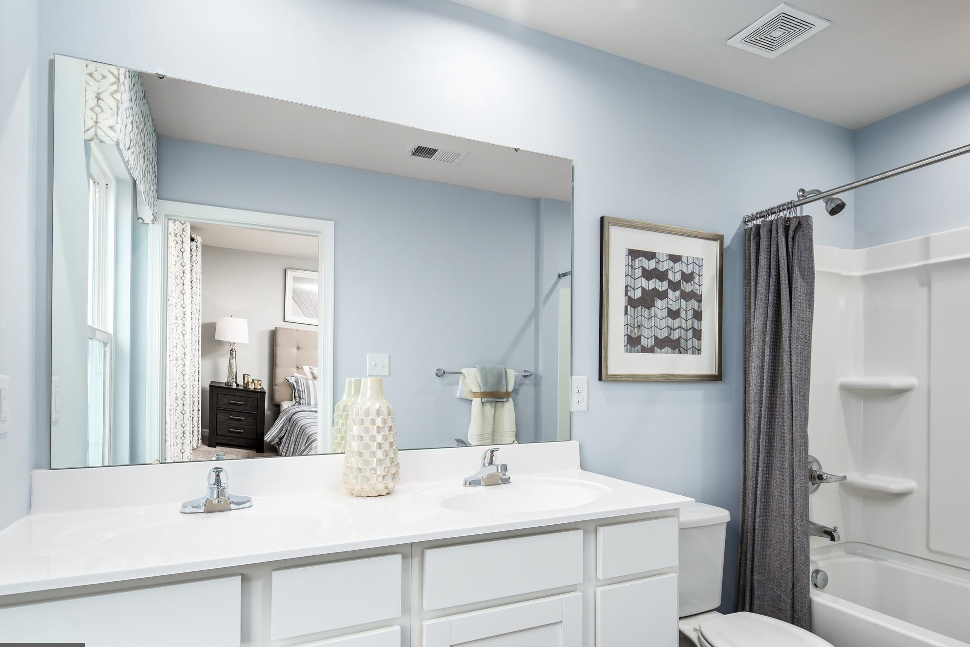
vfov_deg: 61.9
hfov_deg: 84.0
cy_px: 339
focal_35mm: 20
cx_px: 485
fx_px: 539
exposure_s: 1/250
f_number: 8
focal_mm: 19
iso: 200
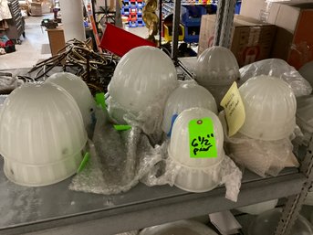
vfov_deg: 48.2
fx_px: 262
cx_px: 156
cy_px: 118
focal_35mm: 29
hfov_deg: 61.7
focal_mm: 3
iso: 500
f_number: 1.8
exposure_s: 1/30
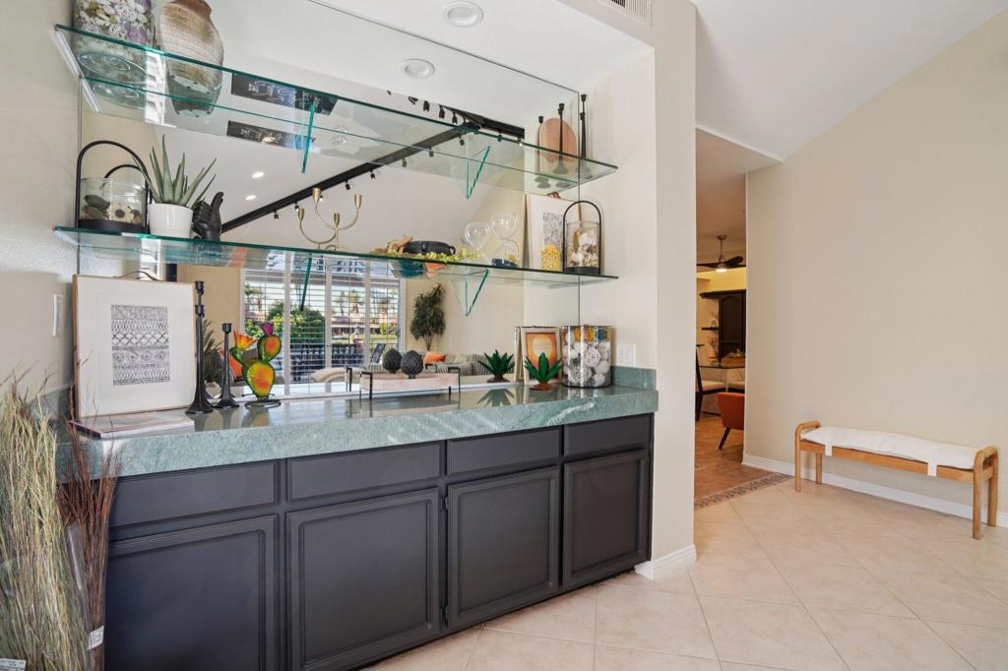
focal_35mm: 16
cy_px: 336
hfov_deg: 96.8
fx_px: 448
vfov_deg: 73.7
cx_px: 504
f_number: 8
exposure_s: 1/15
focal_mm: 16
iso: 400
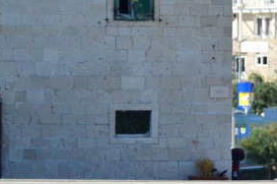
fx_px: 7996
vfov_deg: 1.3
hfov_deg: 2.0
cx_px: 456
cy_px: 128
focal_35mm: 1040
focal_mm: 195
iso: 1600
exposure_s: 1/8000
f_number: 5.6
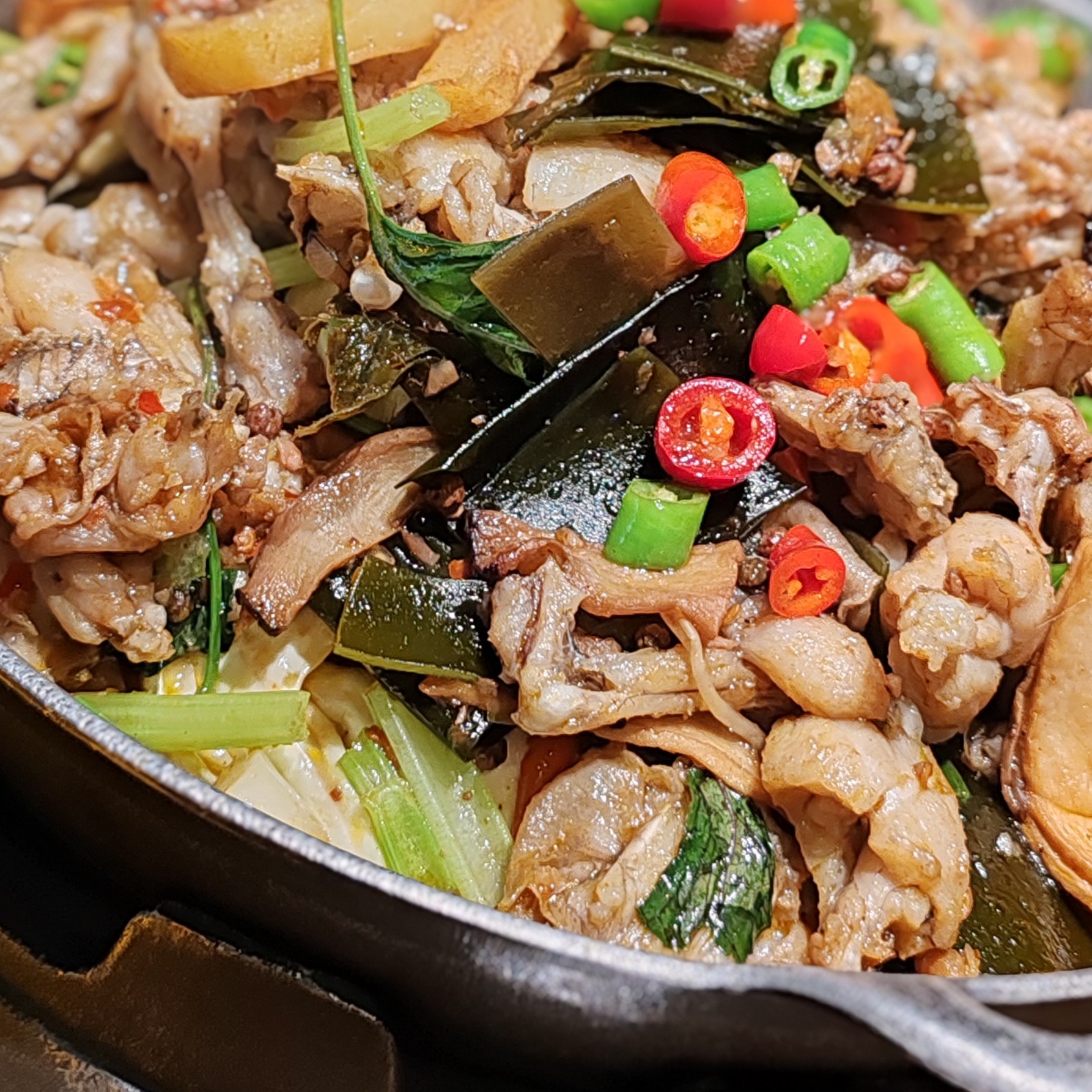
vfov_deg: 23.5
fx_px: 2605
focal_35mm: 73
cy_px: 341
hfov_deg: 23.7
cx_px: 508
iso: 640
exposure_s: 1/100
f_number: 2.4
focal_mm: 6.12
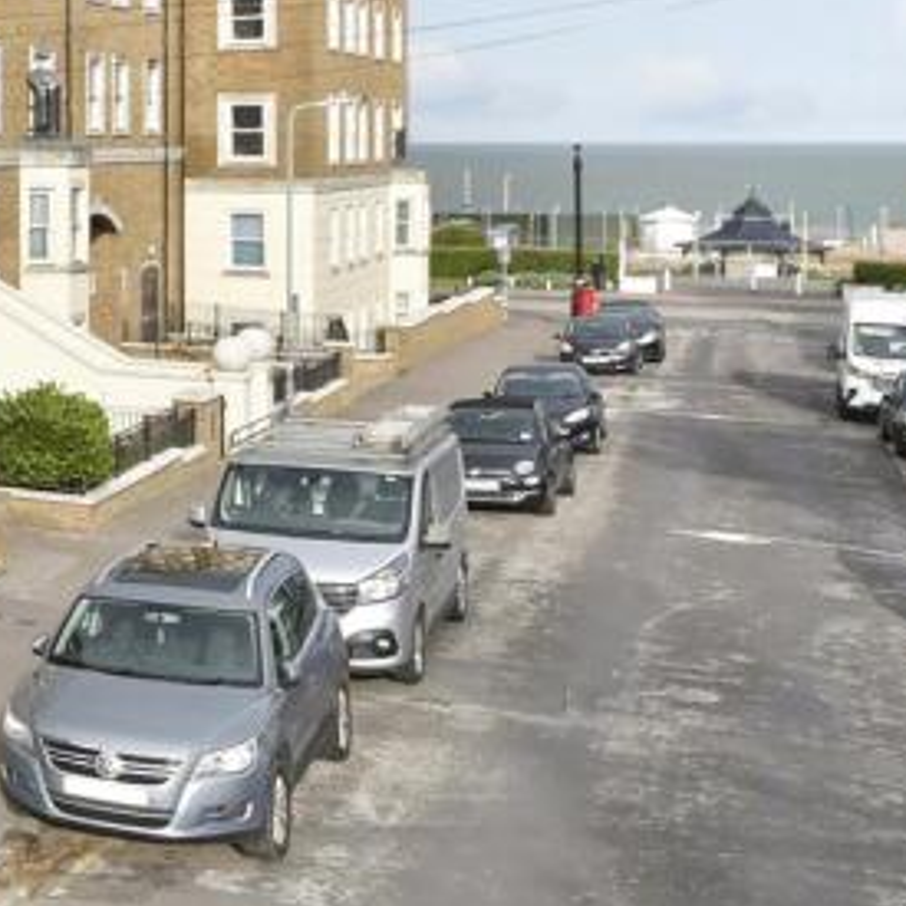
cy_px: 150
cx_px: -731
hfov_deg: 20.7
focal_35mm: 57
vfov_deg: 29.2
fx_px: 1688
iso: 640
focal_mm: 12
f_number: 7.1
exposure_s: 1/800
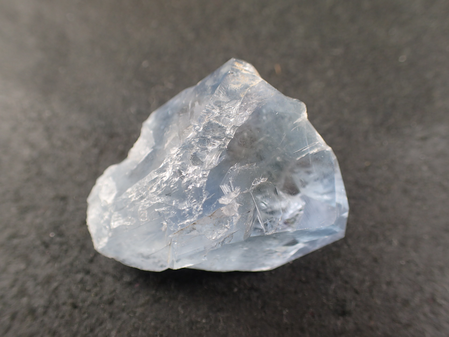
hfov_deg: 60.0
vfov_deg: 46.8
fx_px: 389
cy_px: 168
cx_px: 224
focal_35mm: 30
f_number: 2.3
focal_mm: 5.5
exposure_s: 1/125
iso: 125
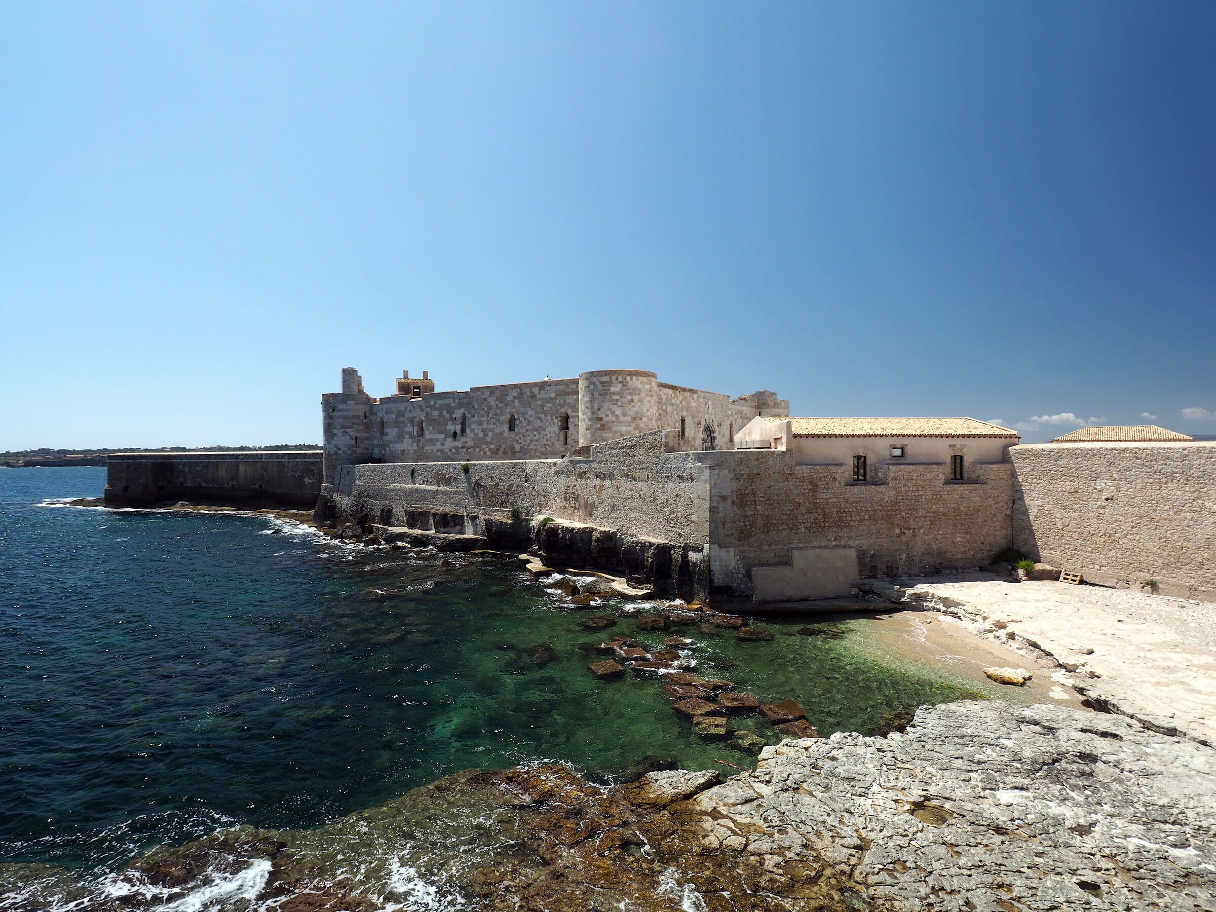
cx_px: 608
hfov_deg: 87.8
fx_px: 632
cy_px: 456
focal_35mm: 18
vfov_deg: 71.6
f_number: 6.3
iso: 100
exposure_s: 1/160
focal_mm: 9
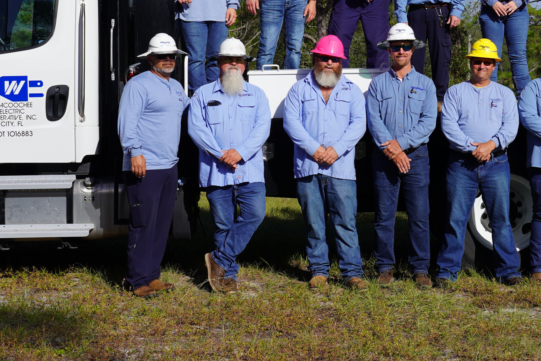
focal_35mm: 90
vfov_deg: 15.1
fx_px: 1352
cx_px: 383
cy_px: 77
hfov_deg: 22.5
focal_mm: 41
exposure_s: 1/250
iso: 100
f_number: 10
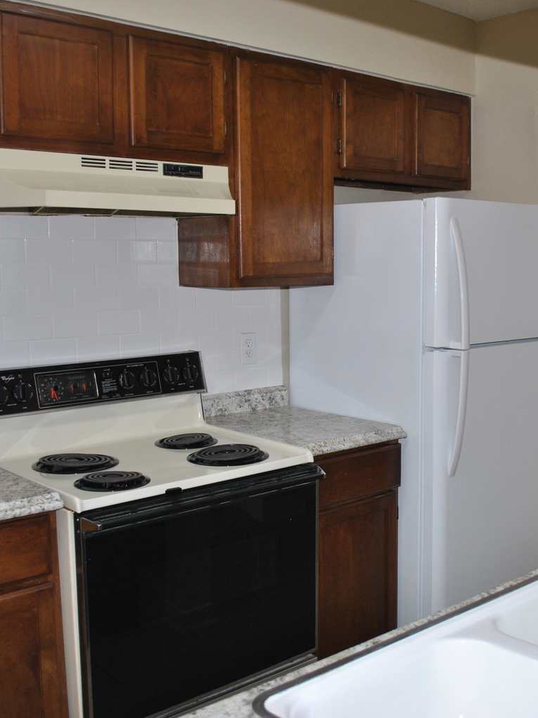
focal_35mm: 41
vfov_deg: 45.8
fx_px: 850
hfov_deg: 34.6
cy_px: 356
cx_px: 387
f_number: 3.5
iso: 200
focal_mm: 18
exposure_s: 1/60
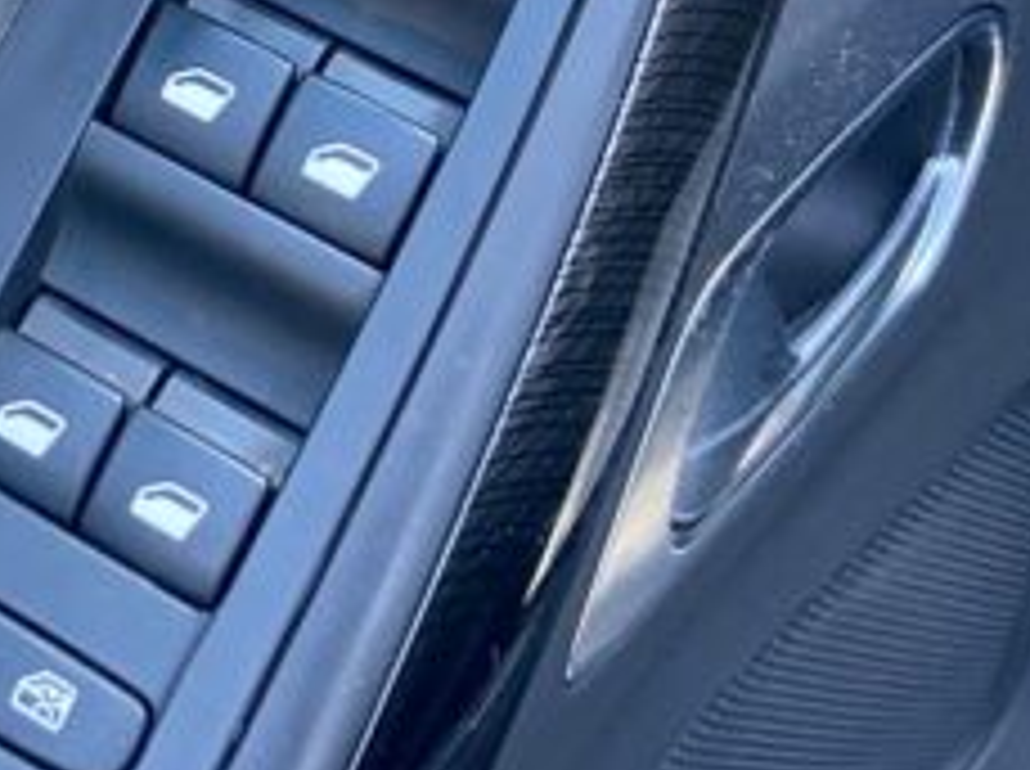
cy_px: -149
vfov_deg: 15.6
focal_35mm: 91
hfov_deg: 21.0
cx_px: 54
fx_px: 2703
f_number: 1.8
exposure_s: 1/121
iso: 80
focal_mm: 4.25
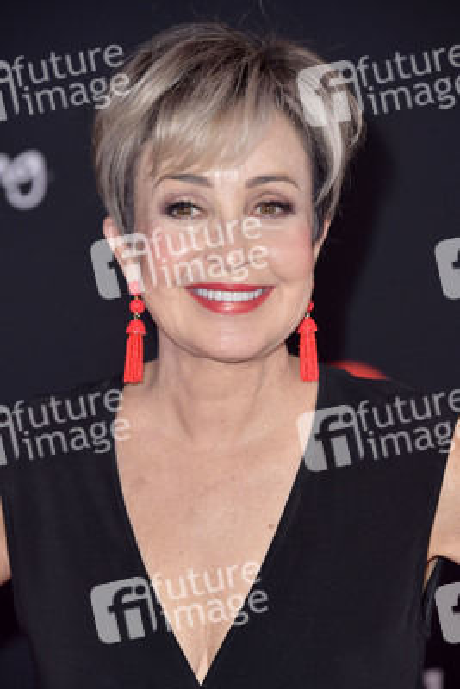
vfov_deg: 9.8
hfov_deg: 6.5
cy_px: 344
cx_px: 230
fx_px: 4021
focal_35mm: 210
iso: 500
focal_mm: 210
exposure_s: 1/250
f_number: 7.1
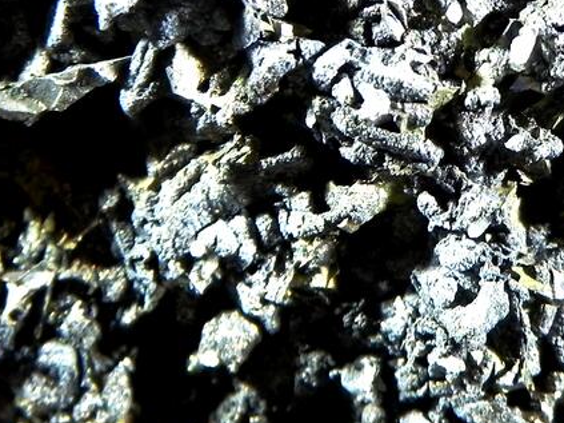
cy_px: 84
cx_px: 351
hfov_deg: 7.0
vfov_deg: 5.3
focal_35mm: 281
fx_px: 4577
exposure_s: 1/29.3
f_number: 4
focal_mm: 16.9
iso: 259
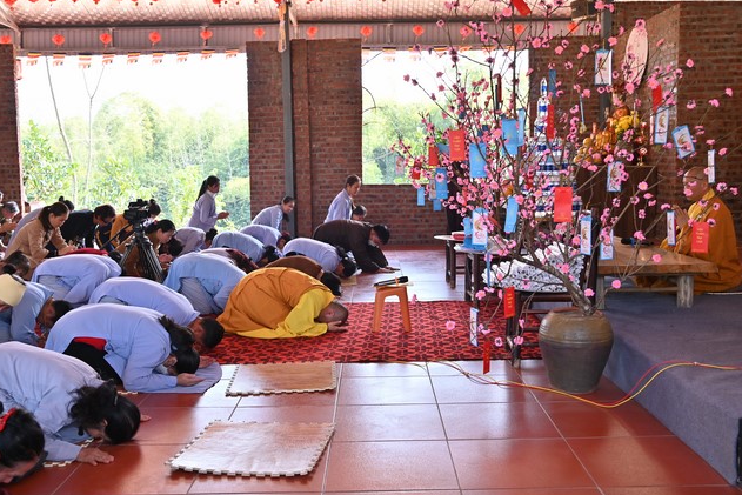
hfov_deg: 54.4
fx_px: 722
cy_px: 248
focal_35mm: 35
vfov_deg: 37.9
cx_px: 372
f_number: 5.6
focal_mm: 34
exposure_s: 1/160
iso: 500
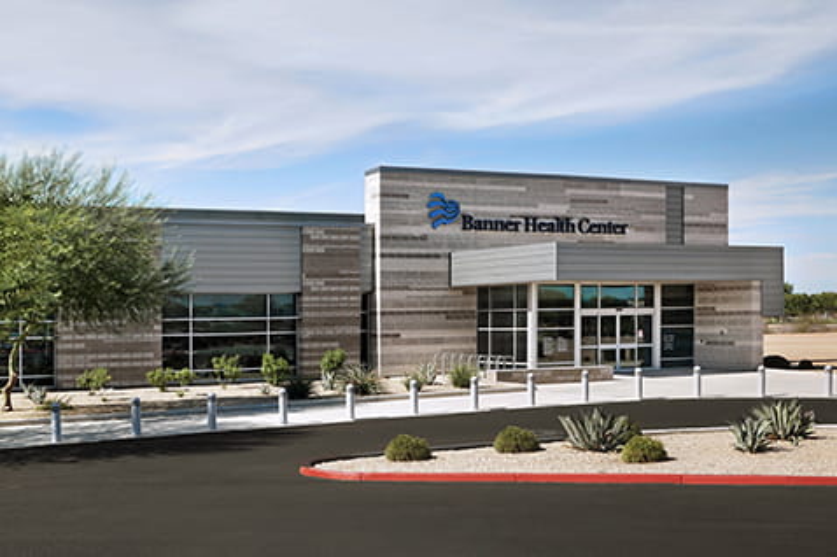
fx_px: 836
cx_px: 418
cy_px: 278
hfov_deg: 53.2
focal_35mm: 36
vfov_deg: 36.8
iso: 100
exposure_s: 1/125
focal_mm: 24
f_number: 11
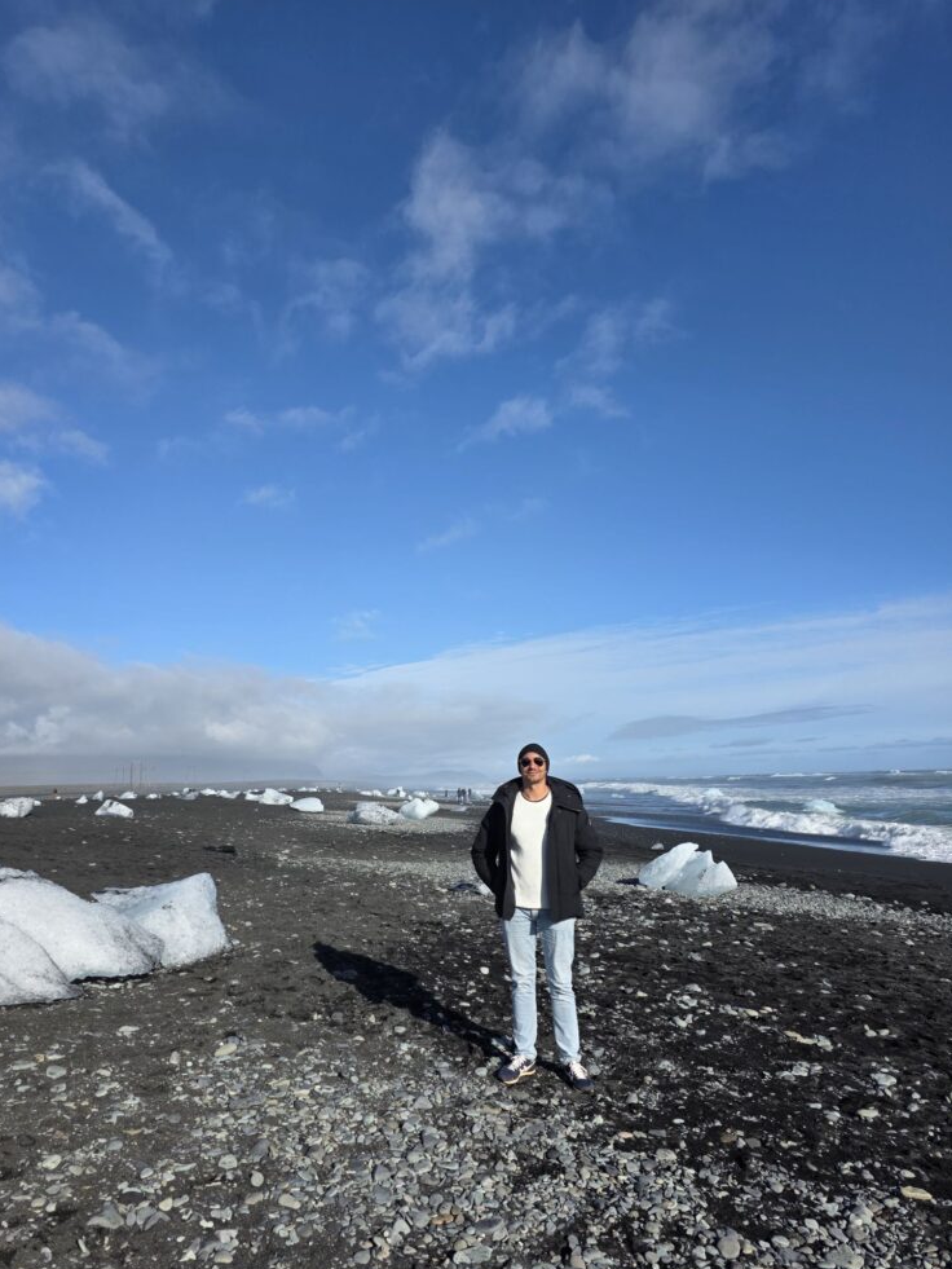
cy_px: 621
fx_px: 880
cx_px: 471
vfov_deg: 71.6
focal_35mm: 24
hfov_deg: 56.8
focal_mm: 6.3
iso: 80
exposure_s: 1/7626
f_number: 1.7
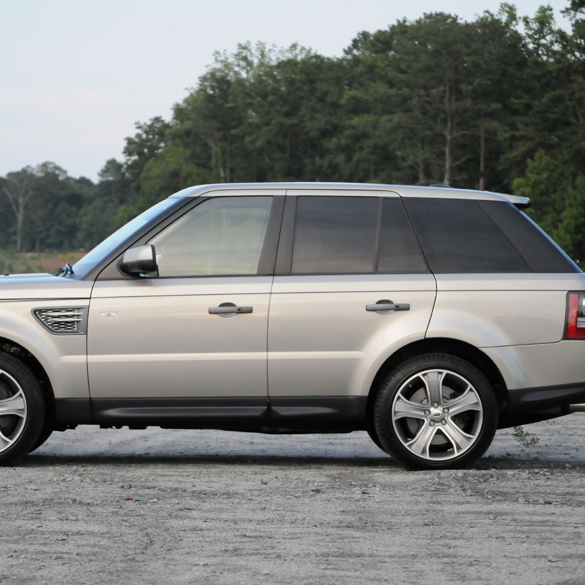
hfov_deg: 12.6
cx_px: 228
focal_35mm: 139
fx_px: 2658
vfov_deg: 12.6
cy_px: 291
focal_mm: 72
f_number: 5
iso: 2000
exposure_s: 1/800
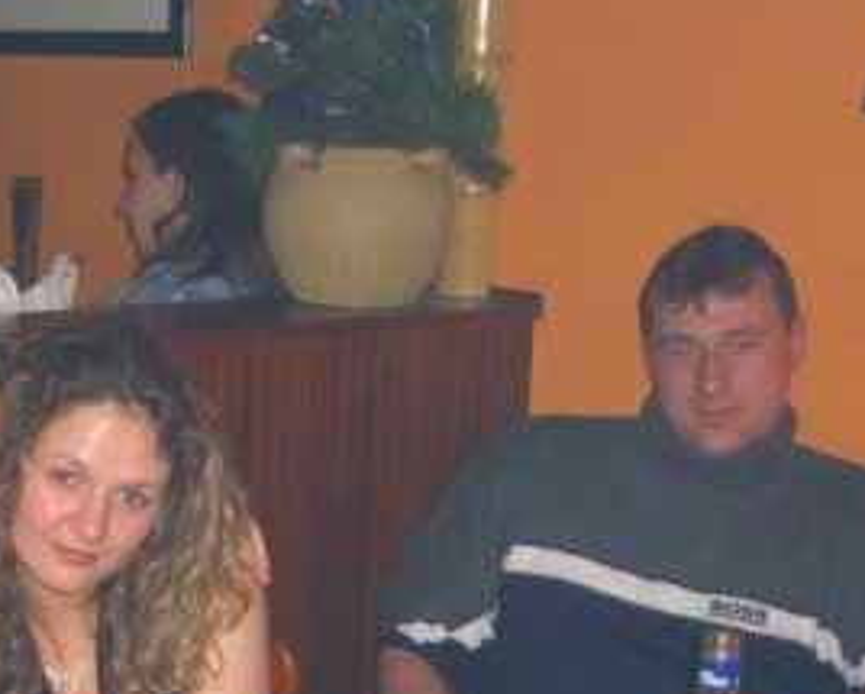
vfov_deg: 18.2
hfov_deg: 22.5
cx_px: 107
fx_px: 2127
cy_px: 642
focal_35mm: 83
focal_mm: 7.9
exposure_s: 1/60
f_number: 2.8
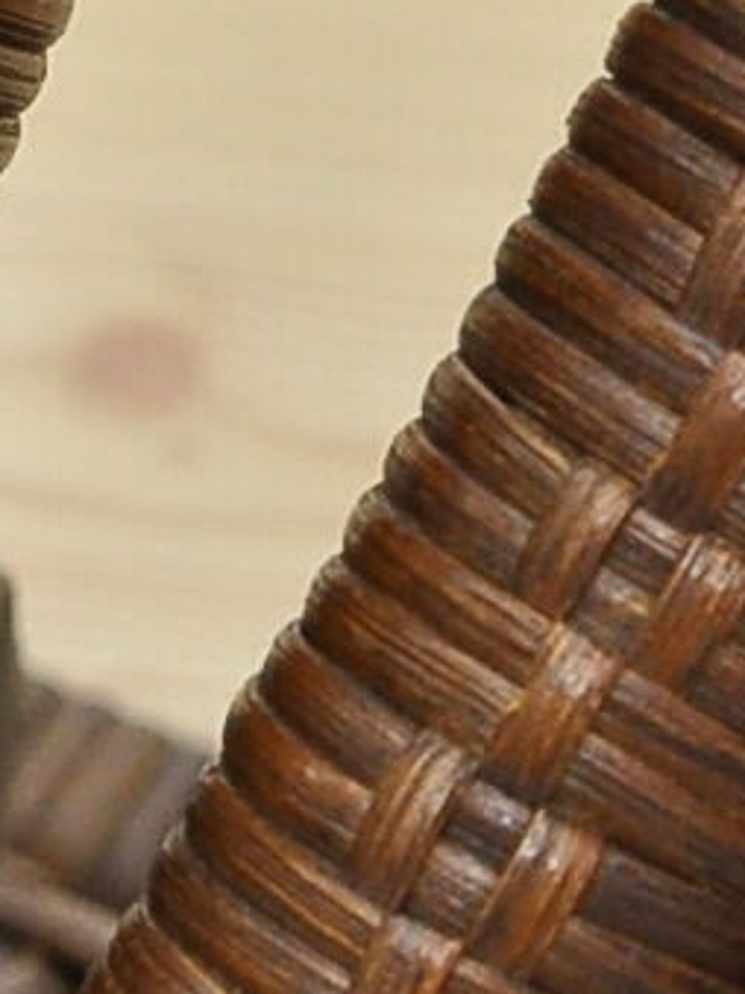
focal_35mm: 286
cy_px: 411
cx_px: -56
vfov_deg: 6.9
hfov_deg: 5.2
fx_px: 8204
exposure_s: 1/200
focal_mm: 35
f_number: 6.3
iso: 1000
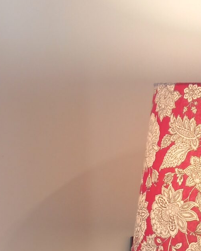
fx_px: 736
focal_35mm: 99
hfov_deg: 14.0
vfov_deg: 17.7
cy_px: 357
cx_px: -145
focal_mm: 4.6
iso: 64
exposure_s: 1/50
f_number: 2
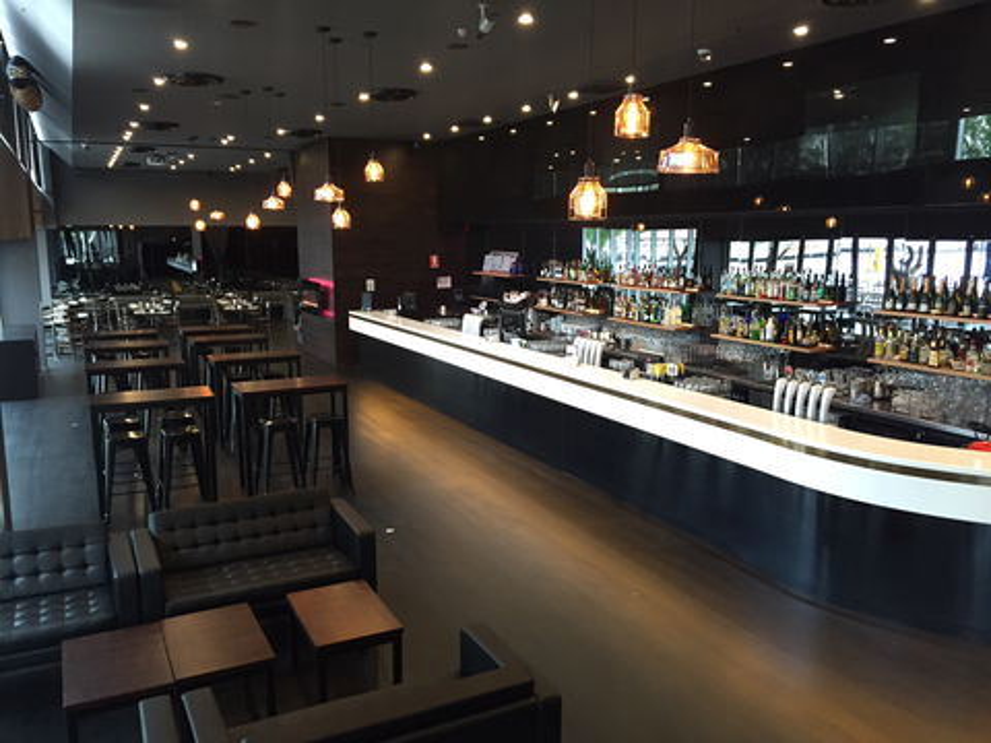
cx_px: 496
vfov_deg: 48.2
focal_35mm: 29
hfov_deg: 61.7
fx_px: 830
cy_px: 372
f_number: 2.2
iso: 160
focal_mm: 4.15
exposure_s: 1/30
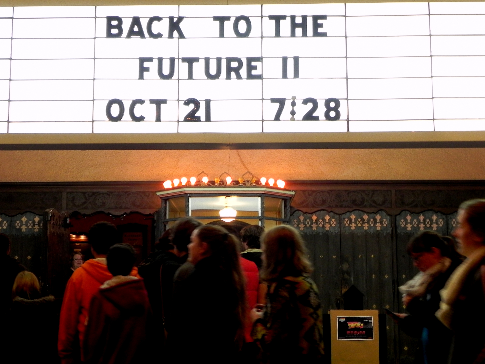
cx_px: 242
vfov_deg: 28.0
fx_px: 729
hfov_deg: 36.8
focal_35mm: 52
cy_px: 182
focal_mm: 9.2
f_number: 3.5
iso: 244
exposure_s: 1/30
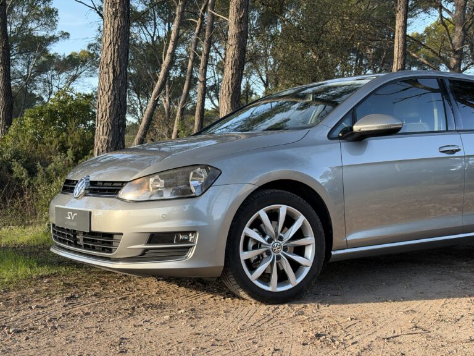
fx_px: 657
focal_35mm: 48
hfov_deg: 39.7
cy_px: 178
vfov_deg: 30.3
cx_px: 237
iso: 80
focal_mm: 6.76
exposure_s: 1/357
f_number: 1.78
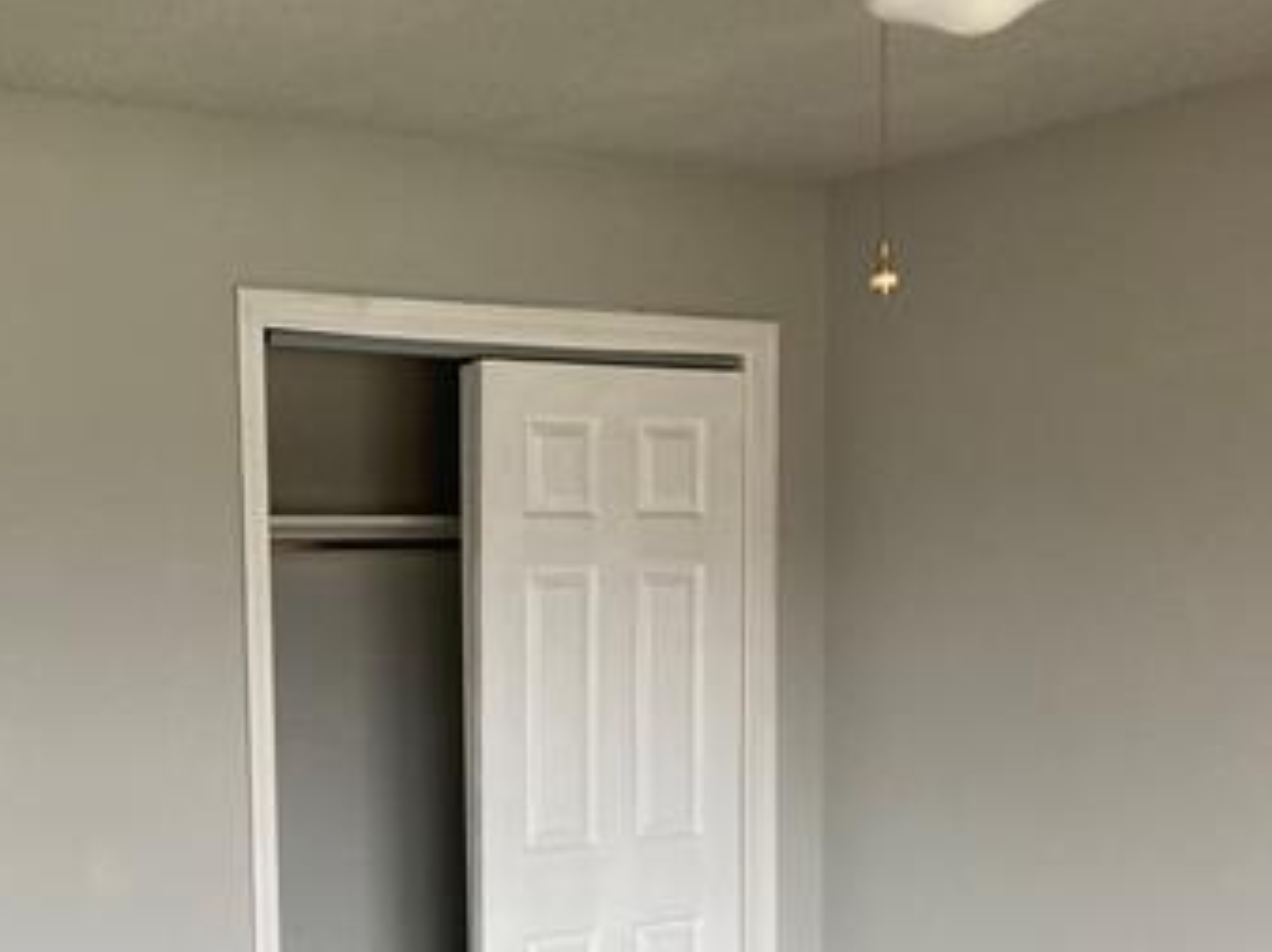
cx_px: 312
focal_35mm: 53
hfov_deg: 35.4
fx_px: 1946
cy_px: 773
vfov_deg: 26.9
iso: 80
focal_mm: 3.99
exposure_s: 1/115
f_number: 1.8
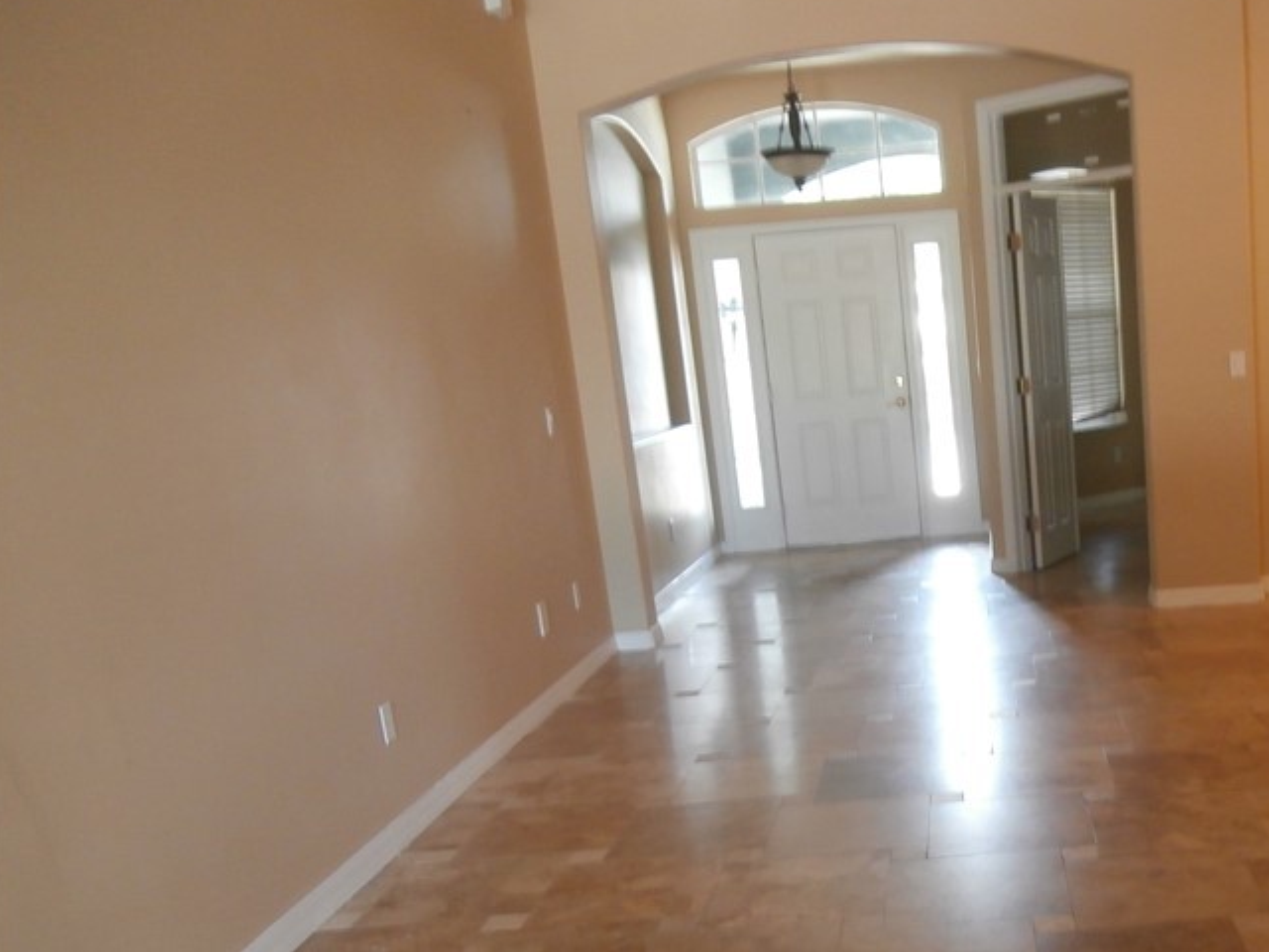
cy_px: 700
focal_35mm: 40
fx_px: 1466
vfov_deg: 35.3
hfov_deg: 44.7
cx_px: 1003
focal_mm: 4.43
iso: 200
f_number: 3.2
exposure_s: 1/13
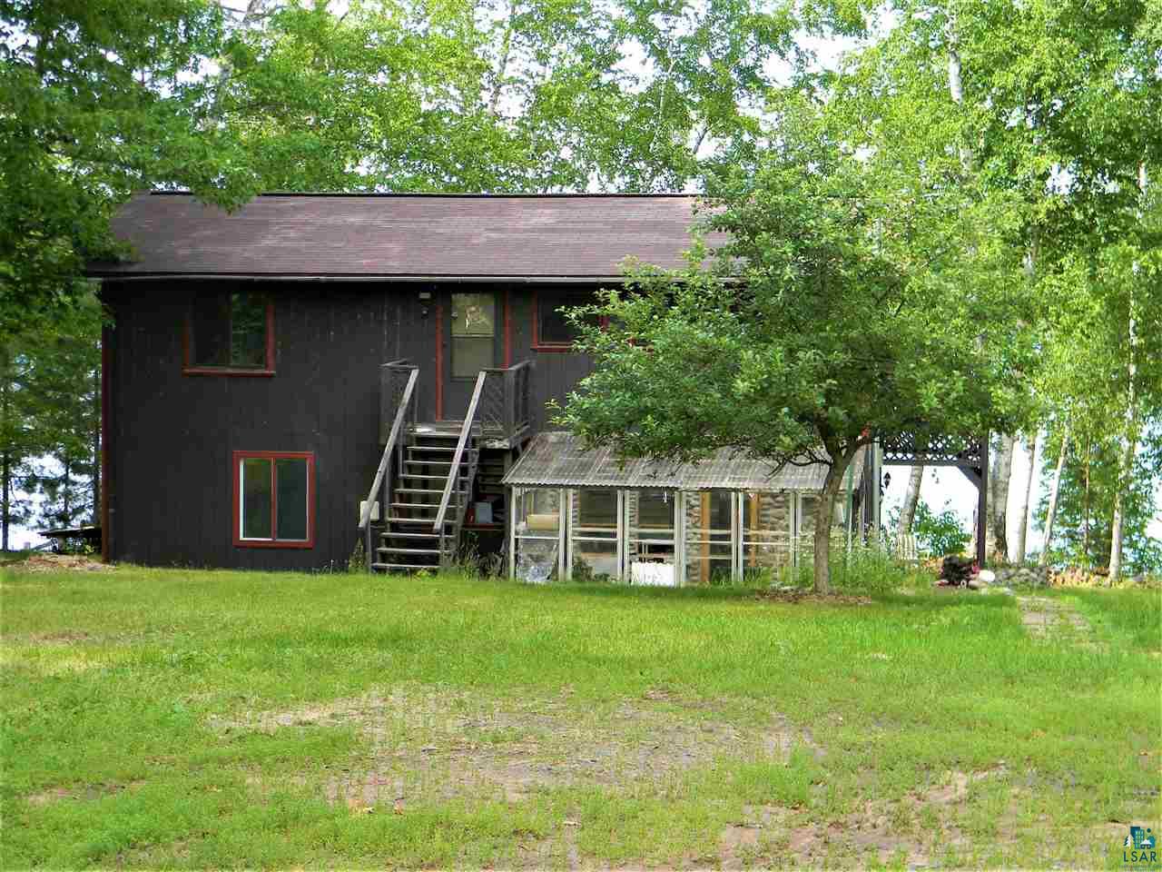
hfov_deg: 29.0
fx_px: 2249
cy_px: 436
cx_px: 581
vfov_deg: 21.9
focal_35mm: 67
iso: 80
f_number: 4.3
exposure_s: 1/78.4
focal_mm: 12.2
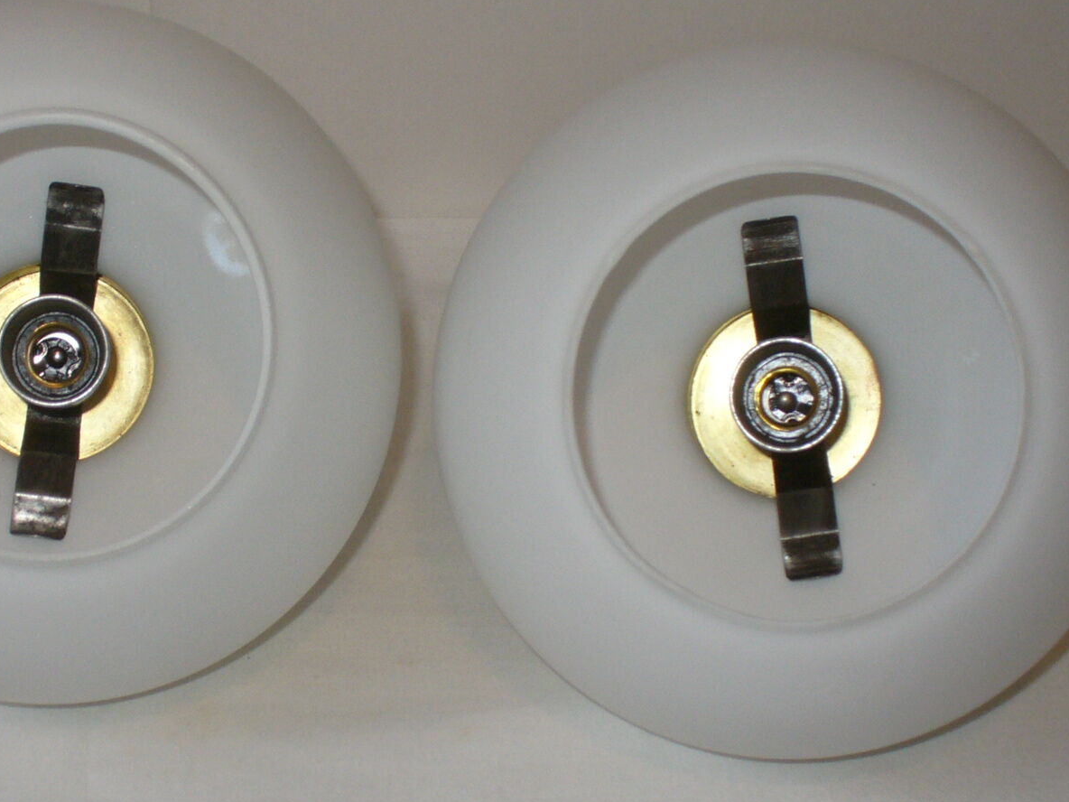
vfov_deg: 22.9
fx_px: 1976
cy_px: 357
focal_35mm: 64
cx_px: 438
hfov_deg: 30.2
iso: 100
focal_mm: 6.1
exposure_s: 1/30
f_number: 2.8
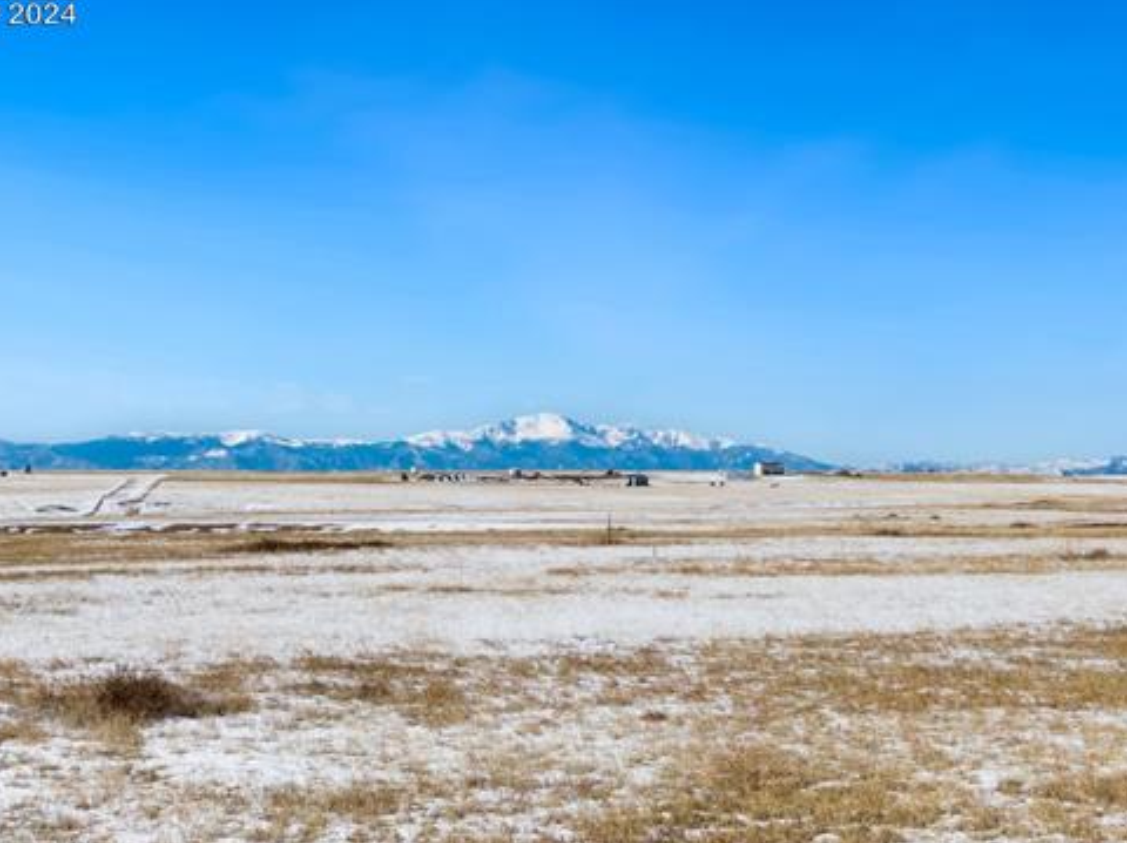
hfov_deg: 30.3
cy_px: 506
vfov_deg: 22.9
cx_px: 540
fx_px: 2082
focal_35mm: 64
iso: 100
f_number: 3.8
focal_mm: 8.6
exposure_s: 1/40
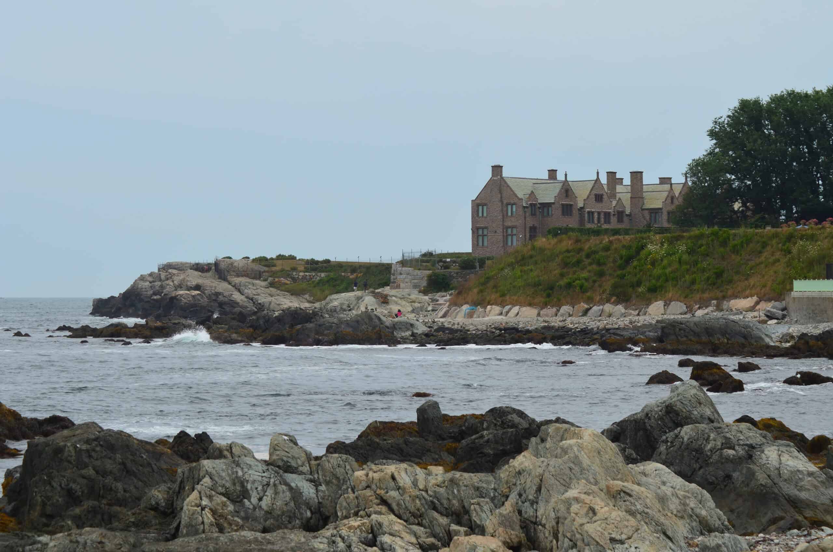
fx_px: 2425
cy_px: 276
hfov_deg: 19.5
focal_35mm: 105
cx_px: 416
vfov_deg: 13.0
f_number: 10
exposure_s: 1/320
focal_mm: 70
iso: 200
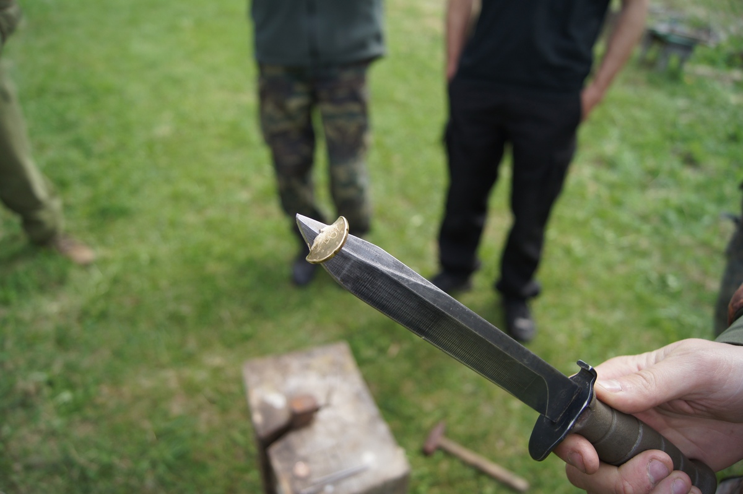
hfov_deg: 67.4
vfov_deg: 47.9
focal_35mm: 27
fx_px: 557
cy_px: 247
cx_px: 372
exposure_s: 1/400
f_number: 3.5
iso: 100
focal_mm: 18
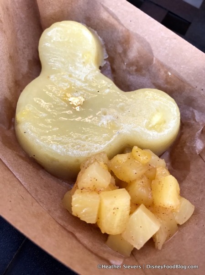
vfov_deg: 63.5
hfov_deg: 49.7
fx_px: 221
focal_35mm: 28
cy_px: 138
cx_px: 102
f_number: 1.8
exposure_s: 1/120
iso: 40
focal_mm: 3.99
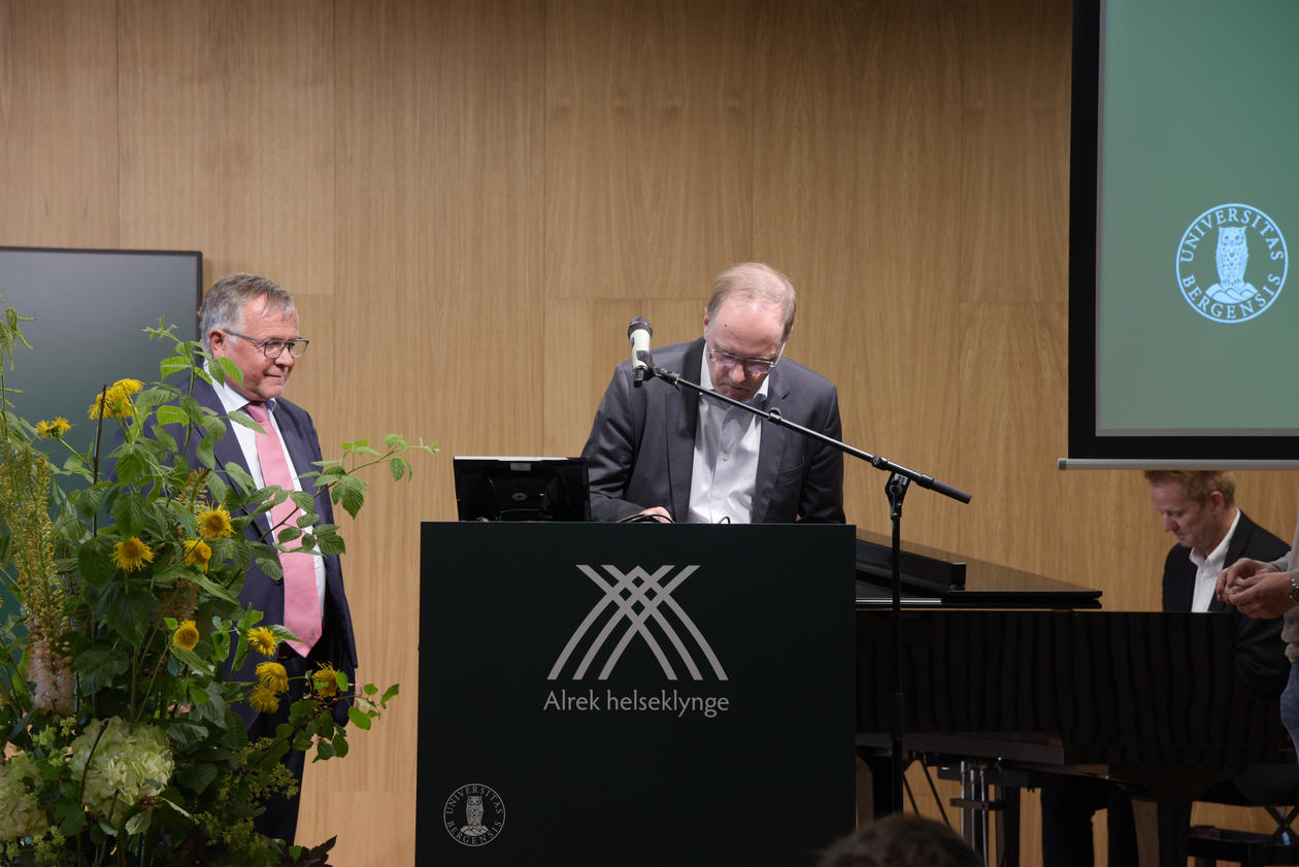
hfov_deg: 18.3
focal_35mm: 112
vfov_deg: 12.2
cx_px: 650
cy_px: 434
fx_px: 4042
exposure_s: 1/60
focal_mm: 112
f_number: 5.6
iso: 400
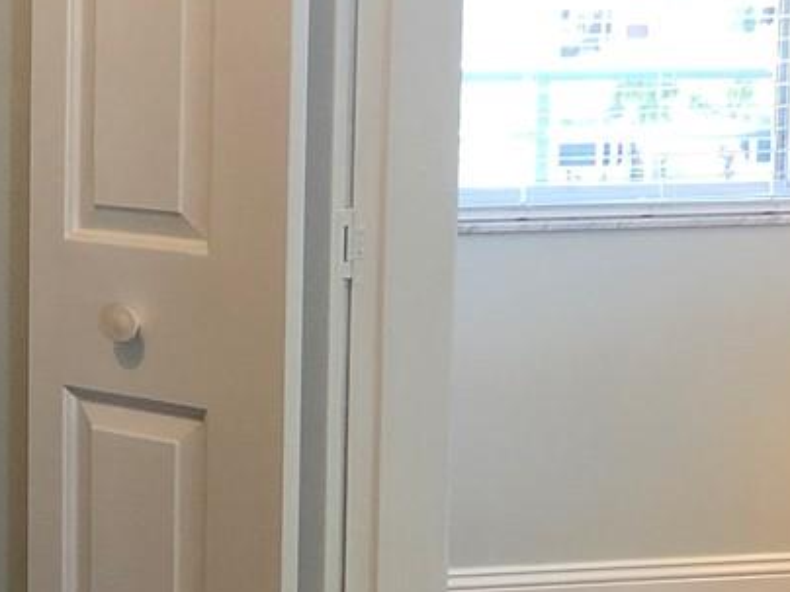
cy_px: 244
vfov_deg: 13.3
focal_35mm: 111
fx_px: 2533
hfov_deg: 16.4
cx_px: -340
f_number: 1.8
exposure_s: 1/30
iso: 32
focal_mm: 3.99
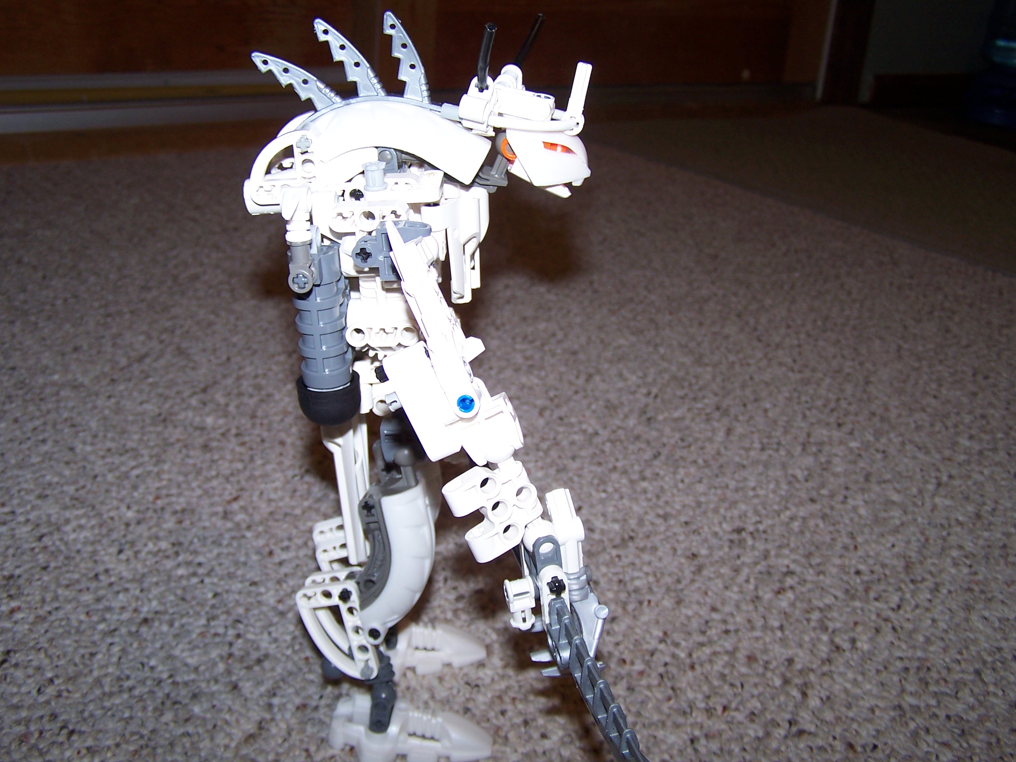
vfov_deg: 37.7
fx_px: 1115
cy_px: 381
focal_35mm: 38
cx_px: 508
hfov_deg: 49.0
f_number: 2.8
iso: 80
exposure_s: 1/60
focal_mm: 6.3
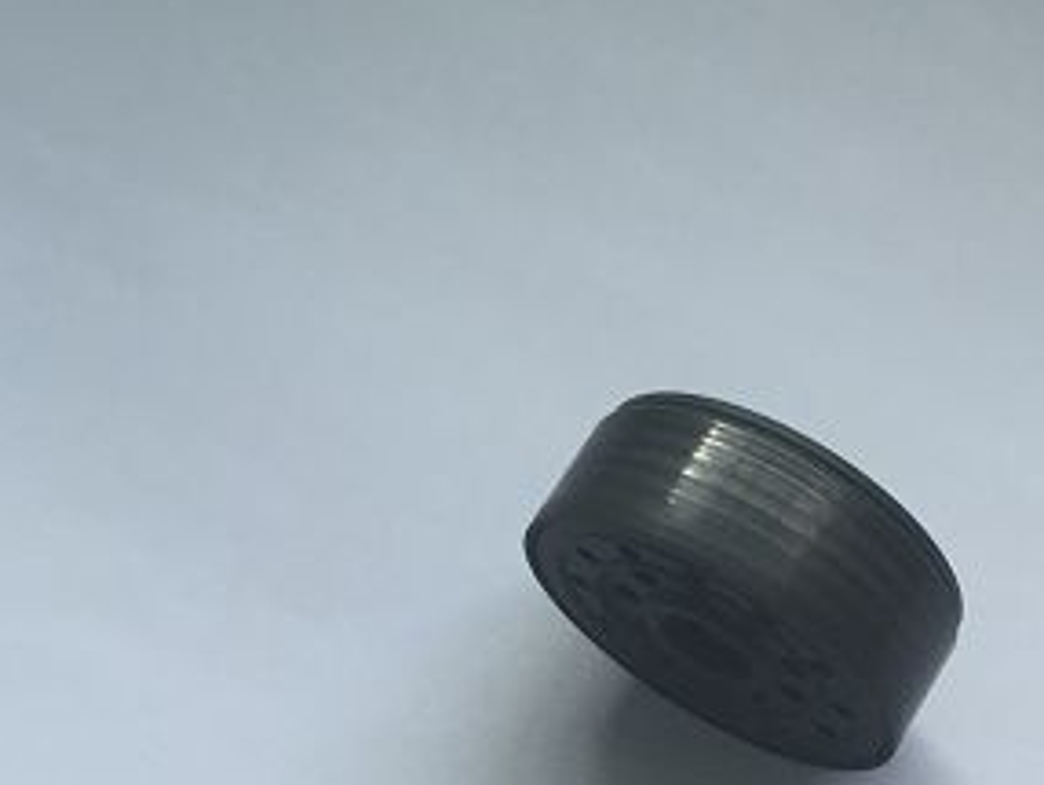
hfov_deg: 35.3
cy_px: 708
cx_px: 673
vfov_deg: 26.2
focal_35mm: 54
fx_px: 1630
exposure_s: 1/40
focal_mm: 4.15
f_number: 2.2
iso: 32
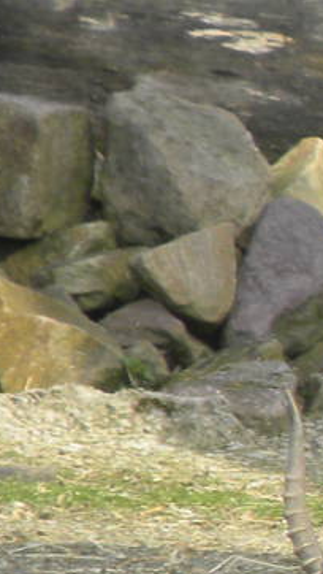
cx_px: 977
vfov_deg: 0.8
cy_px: 469
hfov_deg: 0.5
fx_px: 40293
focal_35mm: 2650
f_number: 5
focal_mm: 97.8
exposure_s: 1/217
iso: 64
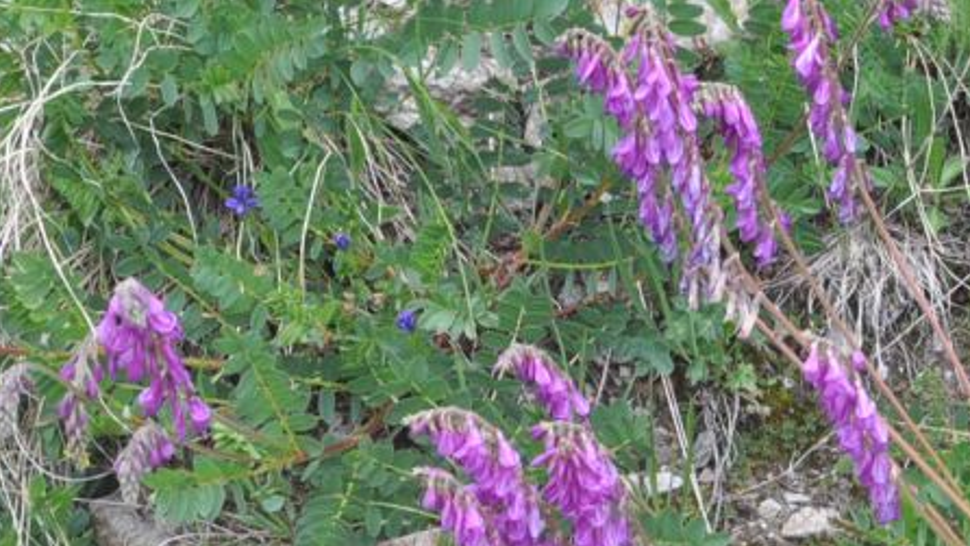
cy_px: 693
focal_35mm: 128
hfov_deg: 15.9
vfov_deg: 9.3
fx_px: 3293
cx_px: 1285
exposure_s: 1/160
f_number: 5.6
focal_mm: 28
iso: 400
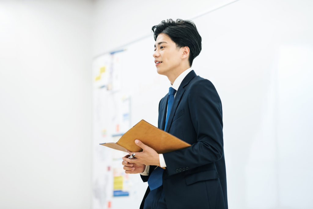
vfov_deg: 13.0
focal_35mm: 105
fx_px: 913
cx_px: 156
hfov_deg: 19.5
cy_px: 104
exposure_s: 1/200
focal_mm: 105
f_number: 2
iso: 250
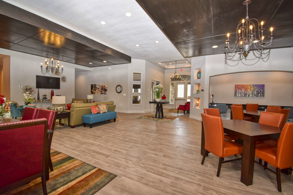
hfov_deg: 100.4
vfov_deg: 77.4
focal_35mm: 15
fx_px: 122
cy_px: 98
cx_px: 146
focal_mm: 10
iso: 800
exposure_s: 1/125
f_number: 5.6
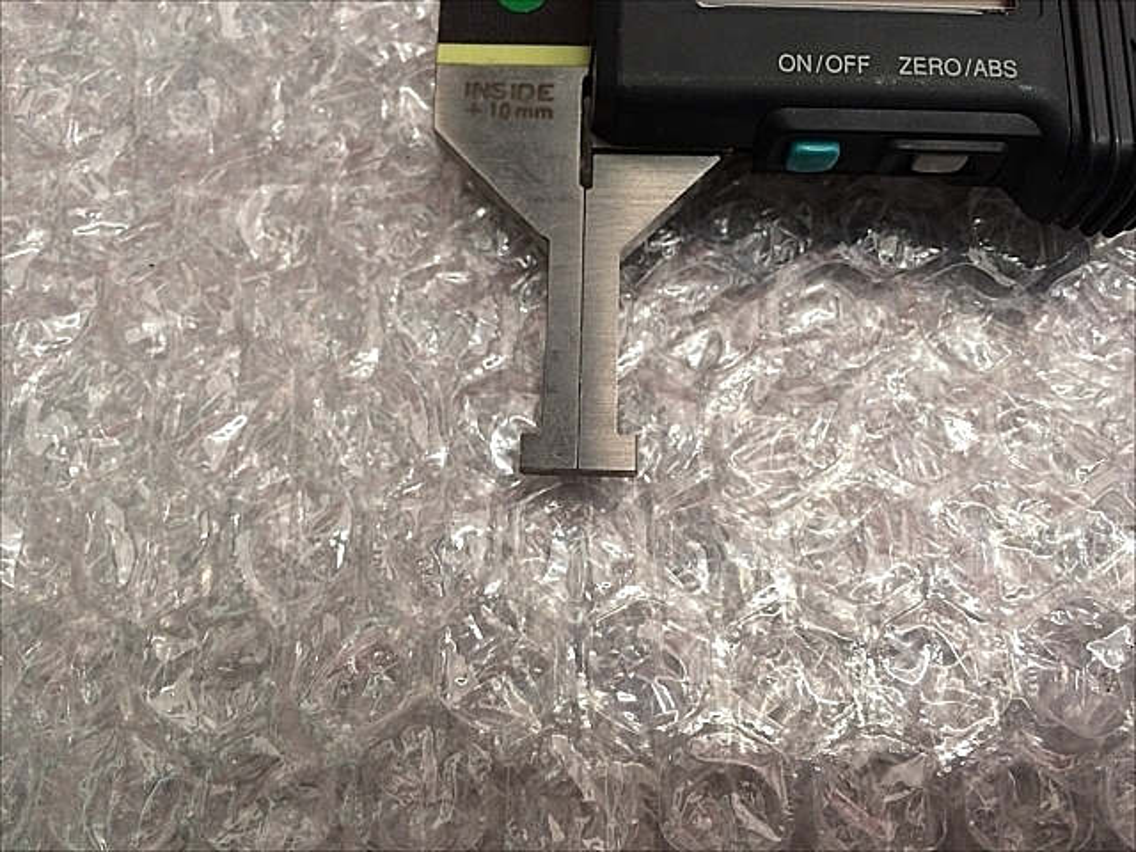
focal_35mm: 29
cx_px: 568
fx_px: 952
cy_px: 426
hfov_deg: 61.7
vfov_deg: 48.2
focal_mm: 4.15
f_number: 2.2
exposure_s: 1/30
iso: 64
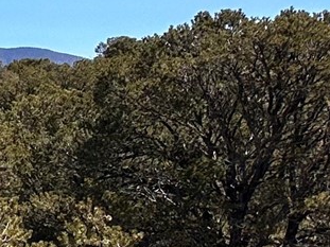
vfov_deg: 9.4
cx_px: -697
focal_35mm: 158
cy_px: 148
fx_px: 1506
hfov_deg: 9.5
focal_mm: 6.86
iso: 80
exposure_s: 1/3717
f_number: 1.78
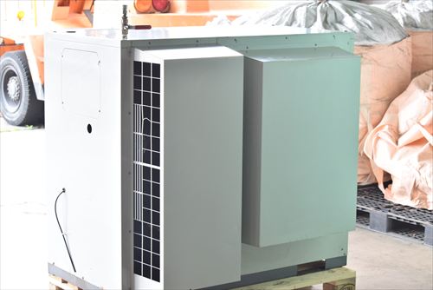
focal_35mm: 82
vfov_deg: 16.6
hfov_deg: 24.6
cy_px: 145
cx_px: 216
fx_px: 993
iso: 1250
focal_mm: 55
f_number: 6.3
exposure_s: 1/30
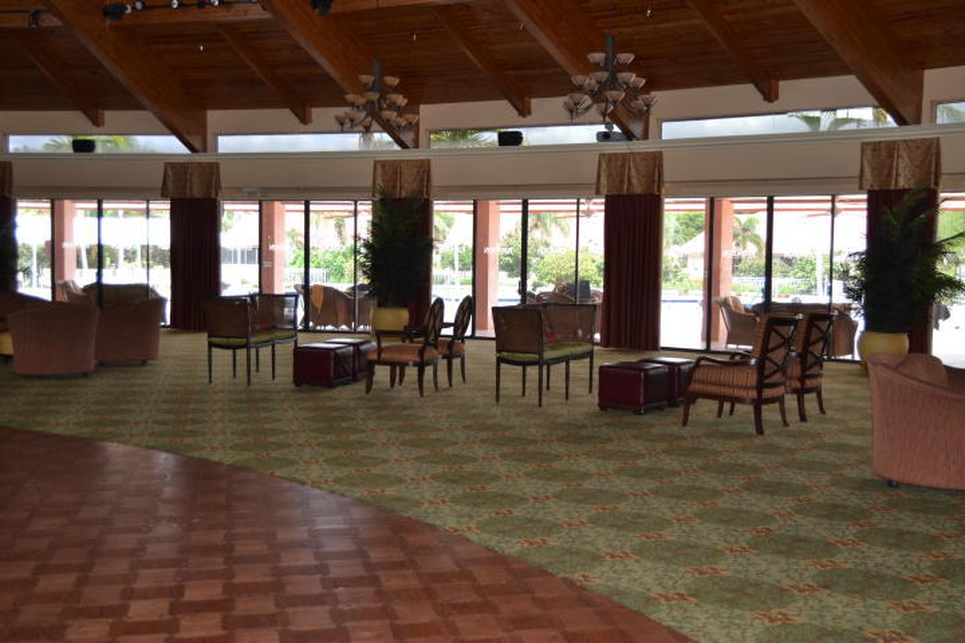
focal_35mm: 39
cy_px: 322
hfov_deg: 49.6
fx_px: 1045
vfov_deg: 34.2
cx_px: 482
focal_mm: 26
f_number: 4
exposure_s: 1/125
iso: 400
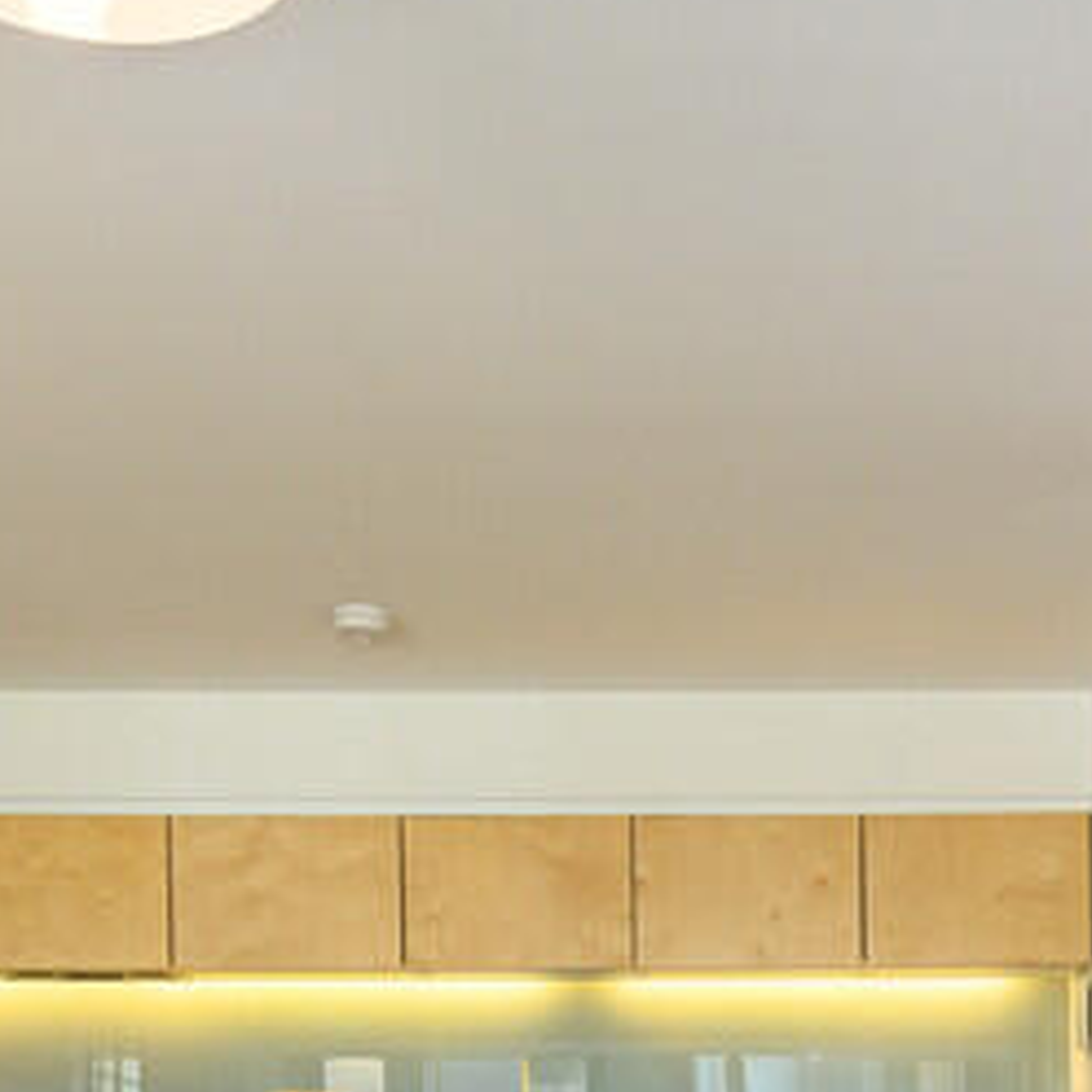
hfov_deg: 29.9
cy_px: 1257
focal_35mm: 56
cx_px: 863
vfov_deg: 27.4
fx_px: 1999
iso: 500
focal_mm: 16
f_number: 8
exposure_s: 1/30
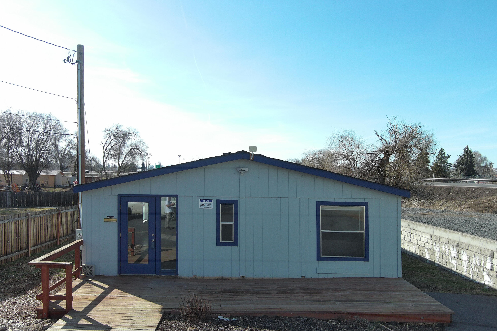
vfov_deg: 45.0
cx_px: 248
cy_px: 166
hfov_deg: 63.7
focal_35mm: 29
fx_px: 400
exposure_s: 1/7813
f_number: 2.8
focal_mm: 10.1
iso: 800
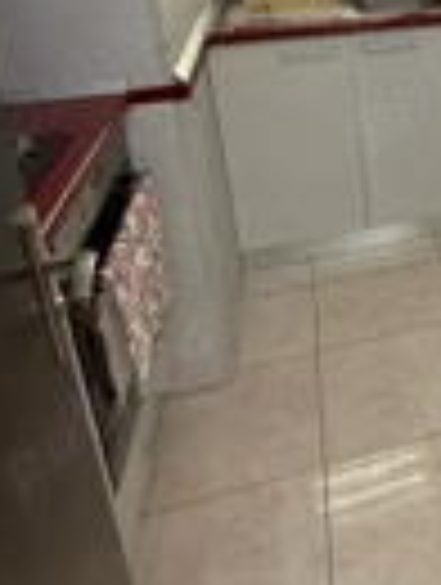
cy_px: 86
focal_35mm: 43
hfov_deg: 27.6
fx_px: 728
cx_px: 585
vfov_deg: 41.2
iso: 400
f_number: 2.2
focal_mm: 2.22
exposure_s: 1/50
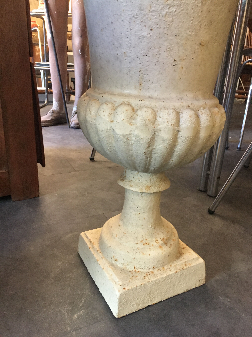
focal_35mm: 29
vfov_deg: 61.7
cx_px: 126
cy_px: 168
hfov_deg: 48.2
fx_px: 281
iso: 200
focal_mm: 4.15
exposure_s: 1/25
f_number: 2.2
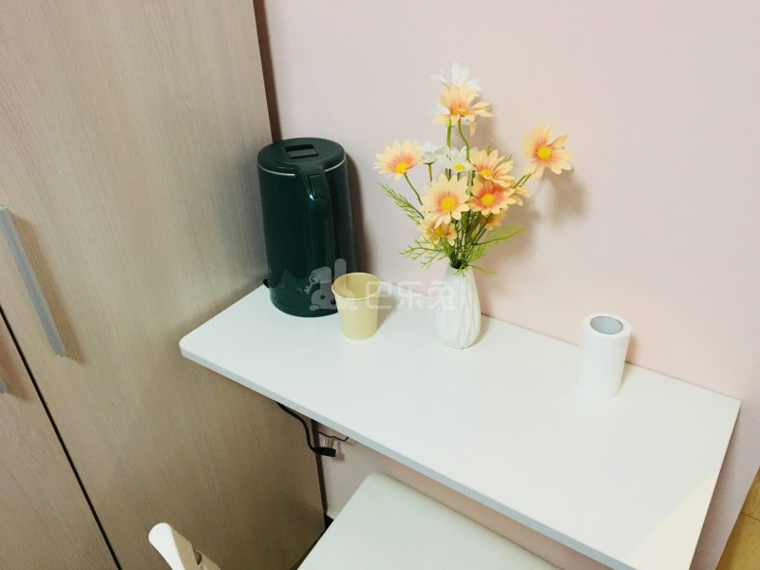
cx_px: 380
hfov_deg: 61.7
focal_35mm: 29
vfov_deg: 48.2
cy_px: 285
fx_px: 637
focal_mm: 4.15
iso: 250
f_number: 2.2
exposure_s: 1/33
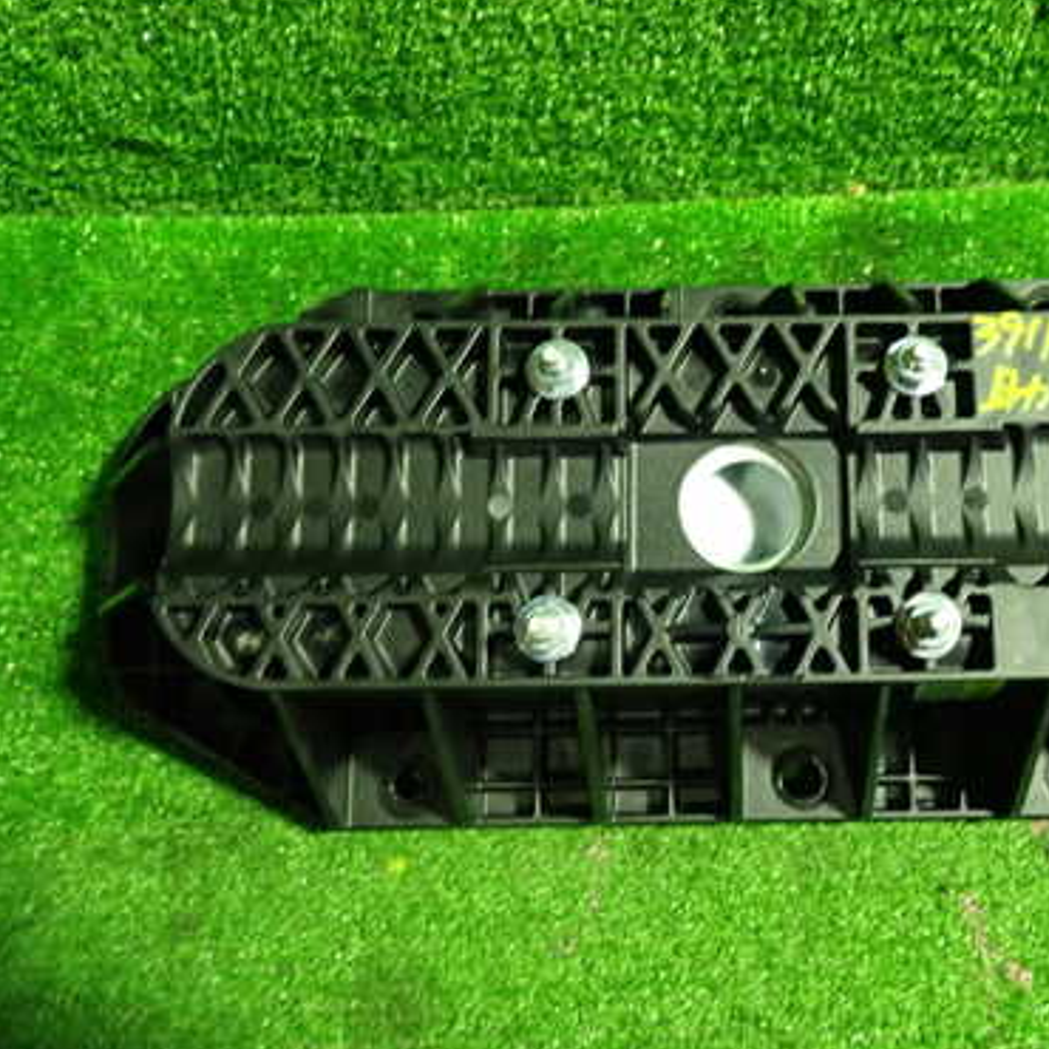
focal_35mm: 43
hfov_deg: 38.4
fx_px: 1474
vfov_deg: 39.2
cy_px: 507
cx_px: 748
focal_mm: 5.4
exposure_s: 1/30
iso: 500
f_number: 2.3
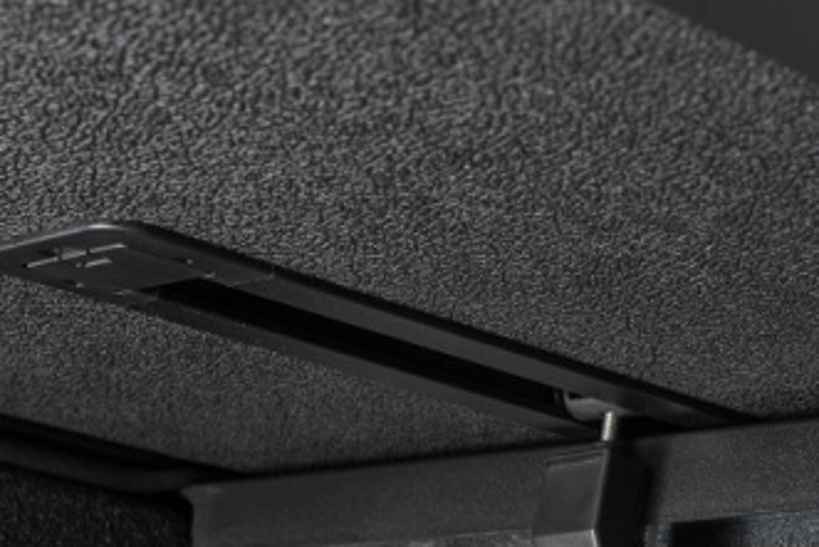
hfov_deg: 19.1
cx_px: 809
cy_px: 379
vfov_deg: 13.2
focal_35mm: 104
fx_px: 2367
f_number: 8
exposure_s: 1/200
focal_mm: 43
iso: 400
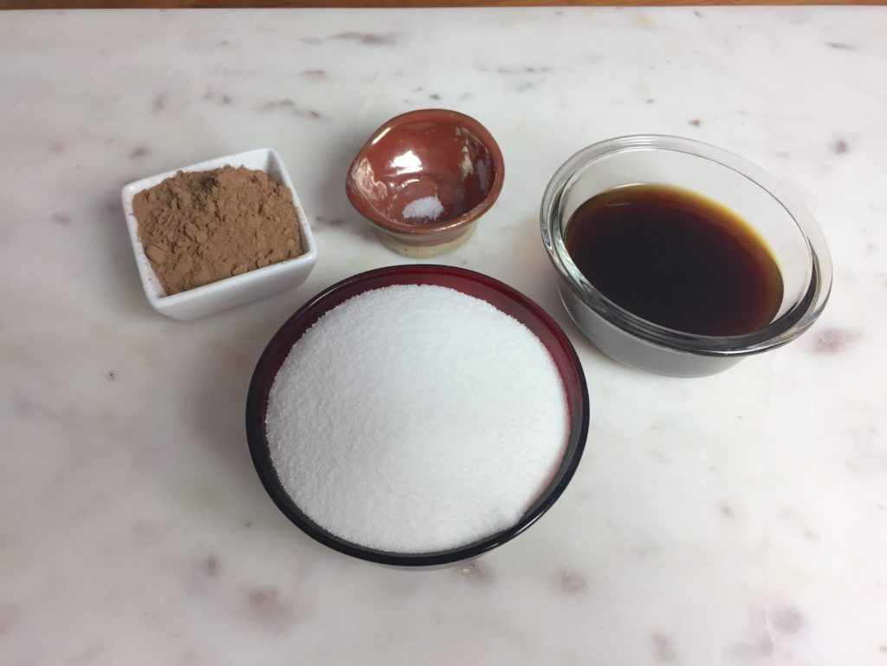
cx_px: 444
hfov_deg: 61.7
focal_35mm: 29
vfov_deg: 48.2
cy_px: 333
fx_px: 743
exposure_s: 1/30
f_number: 2.2
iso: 32
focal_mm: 4.15
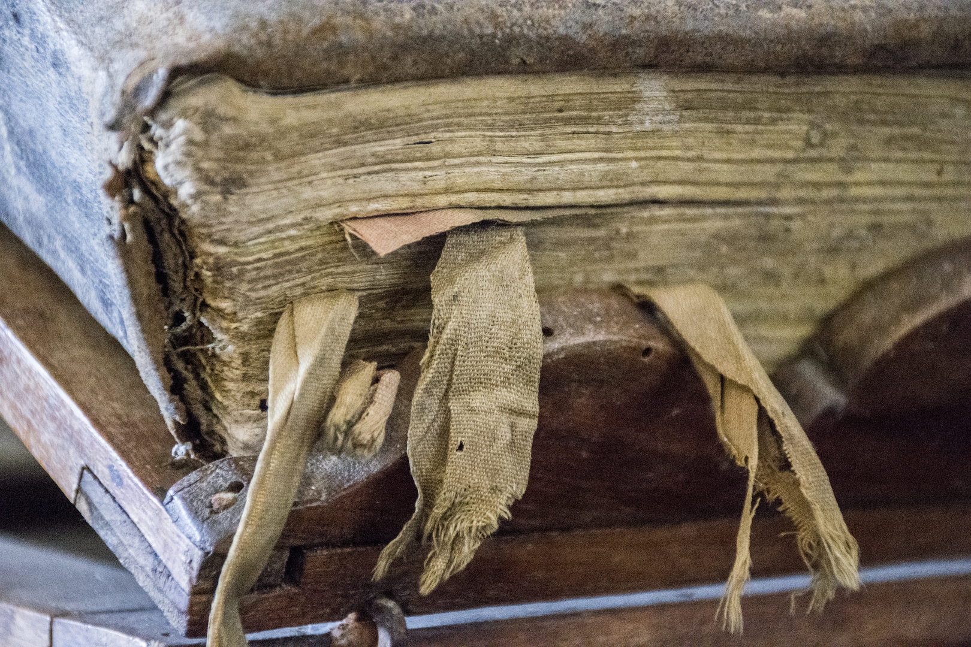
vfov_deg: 9.6
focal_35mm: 142
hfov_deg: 14.4
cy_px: 324
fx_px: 3843
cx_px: 486
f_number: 5.3
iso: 11400
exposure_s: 1/60
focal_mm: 95
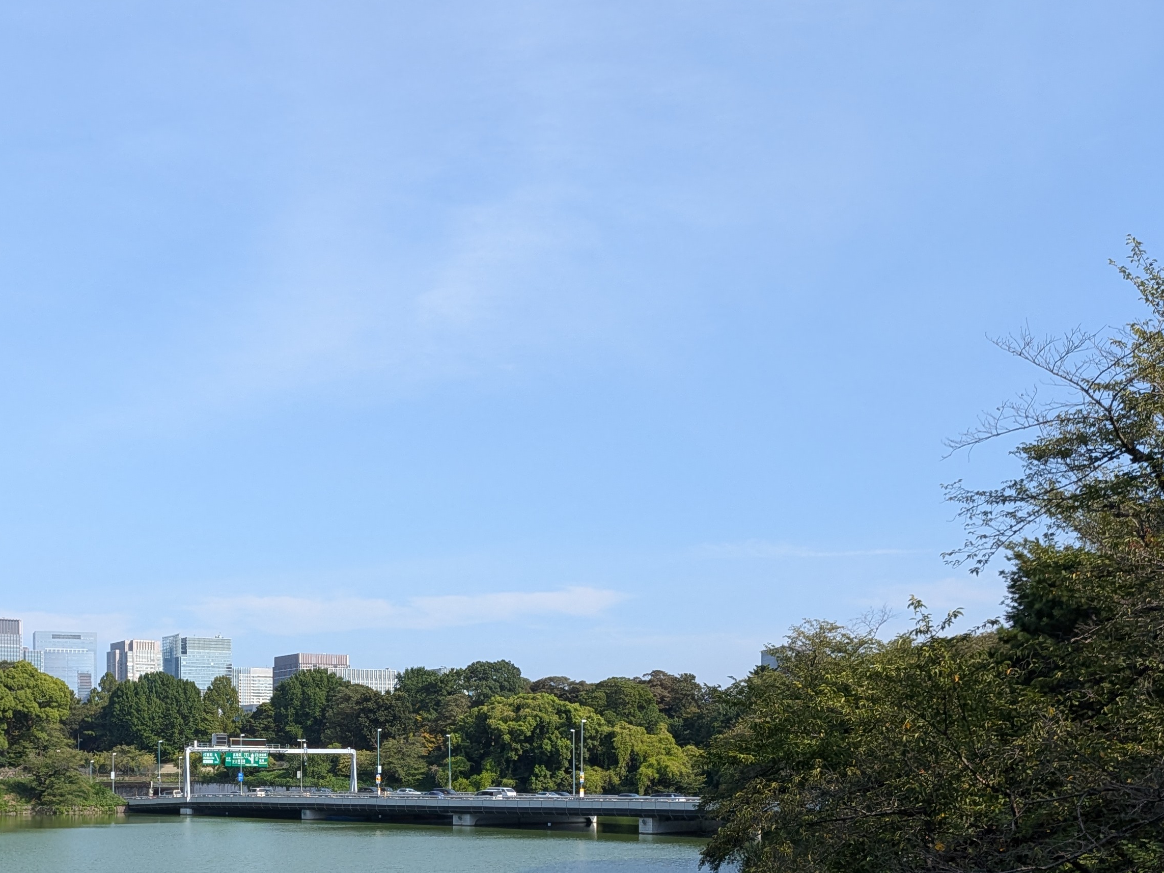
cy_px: 750
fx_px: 1412
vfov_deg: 32.9
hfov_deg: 43.2
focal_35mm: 42
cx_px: 279
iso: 33
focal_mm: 4.53
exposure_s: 1/1098
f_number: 1.7
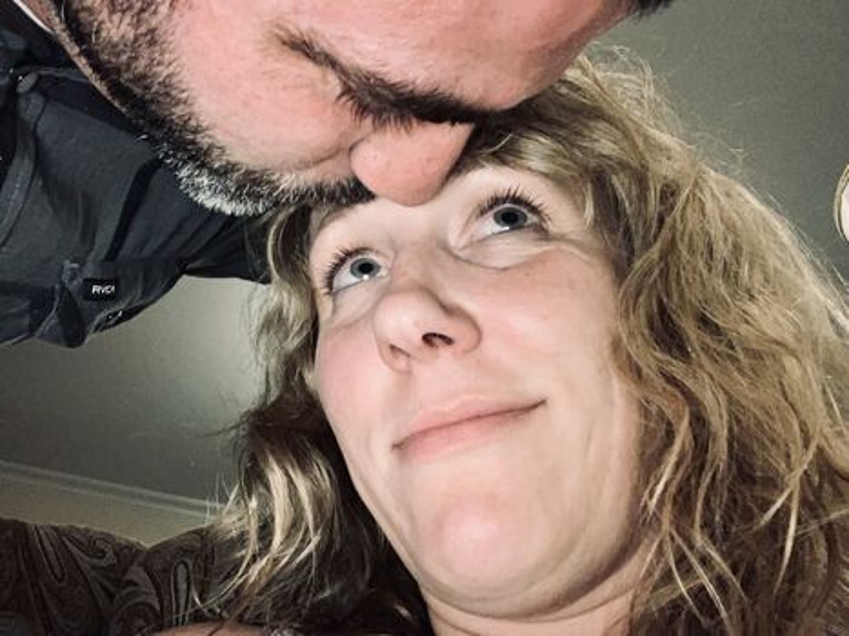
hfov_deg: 56.8
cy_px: 318
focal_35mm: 32
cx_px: 424
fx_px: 785
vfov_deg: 44.1
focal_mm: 2.87
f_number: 2.2
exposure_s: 1/20
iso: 200
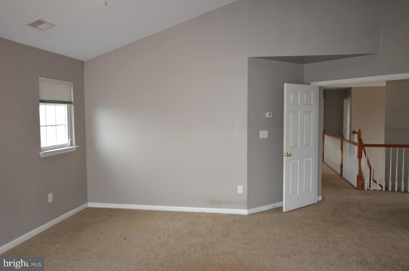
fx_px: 340
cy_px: 136
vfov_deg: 43.4
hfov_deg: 62.0
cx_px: 204
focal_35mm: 30
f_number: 3.5
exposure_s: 1/60
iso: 500
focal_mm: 20
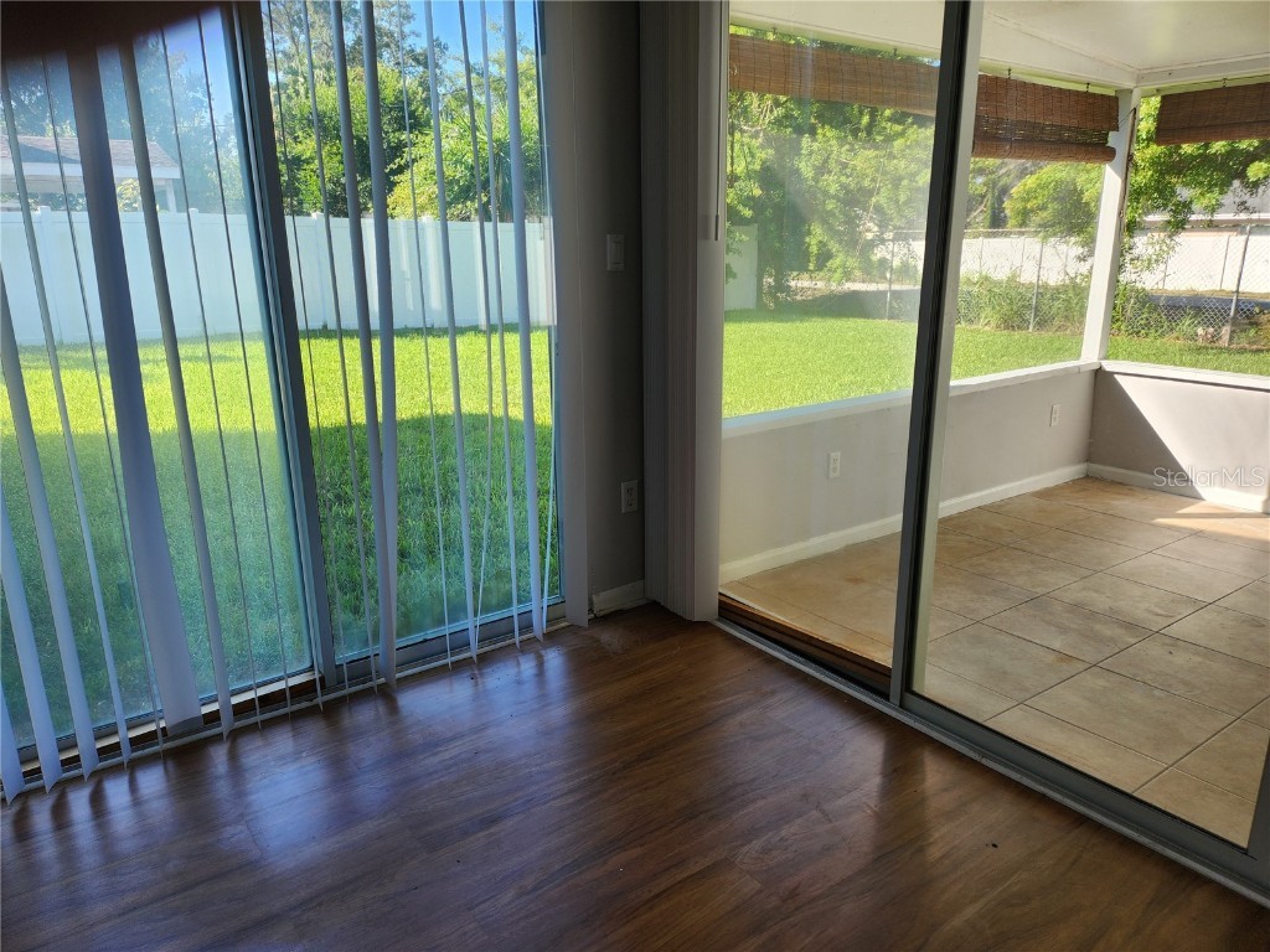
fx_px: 881
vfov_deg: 56.8
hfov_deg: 71.6
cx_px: 635
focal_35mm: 24
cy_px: 476
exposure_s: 1/318
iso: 50
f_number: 1.8
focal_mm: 5
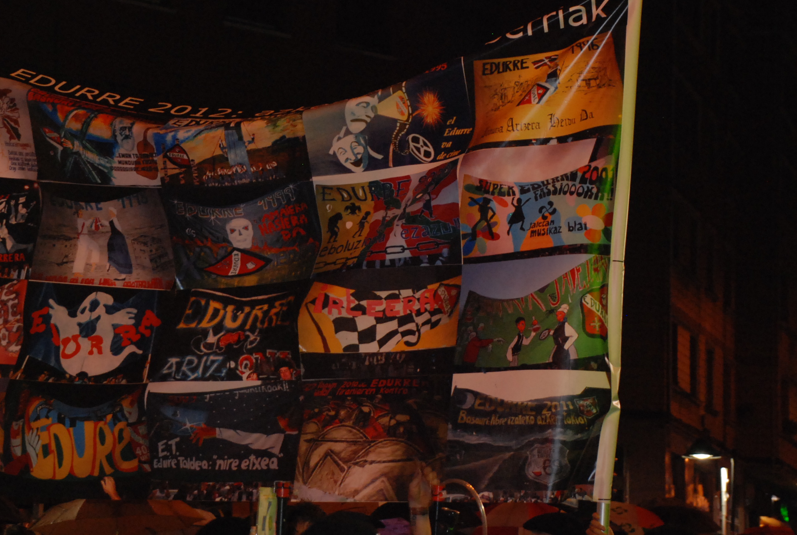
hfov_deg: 17.3
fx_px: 2618
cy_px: 229
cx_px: 259
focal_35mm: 118
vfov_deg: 11.7
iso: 800
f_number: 5
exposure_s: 1/30
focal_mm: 52
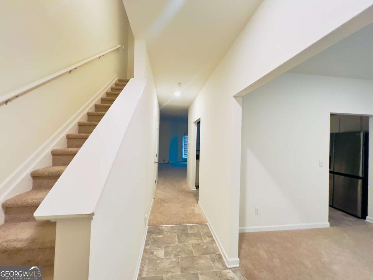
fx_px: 140
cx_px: 186
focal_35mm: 13
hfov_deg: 106.2
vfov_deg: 89.9
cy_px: 140
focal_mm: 1.57
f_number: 1.8
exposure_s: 1/60
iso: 800
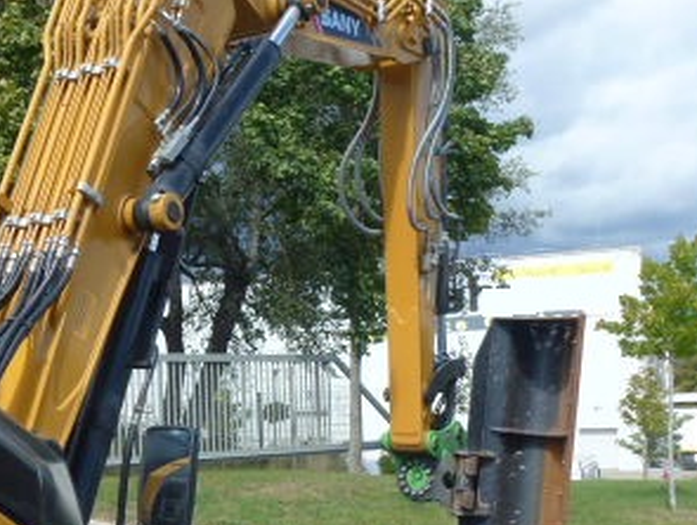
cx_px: 165
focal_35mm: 52
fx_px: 1048
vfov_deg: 27.6
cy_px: 407
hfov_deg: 35.9
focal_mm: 4.3
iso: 100
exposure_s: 1/640
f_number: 3.3
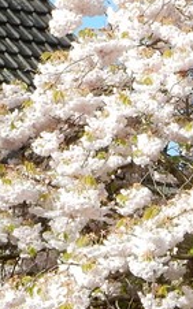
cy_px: 306
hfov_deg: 3.8
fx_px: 2873
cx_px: 279
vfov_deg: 6.1
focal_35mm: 341
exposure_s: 1/500
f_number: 4.8
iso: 125
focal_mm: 12.6
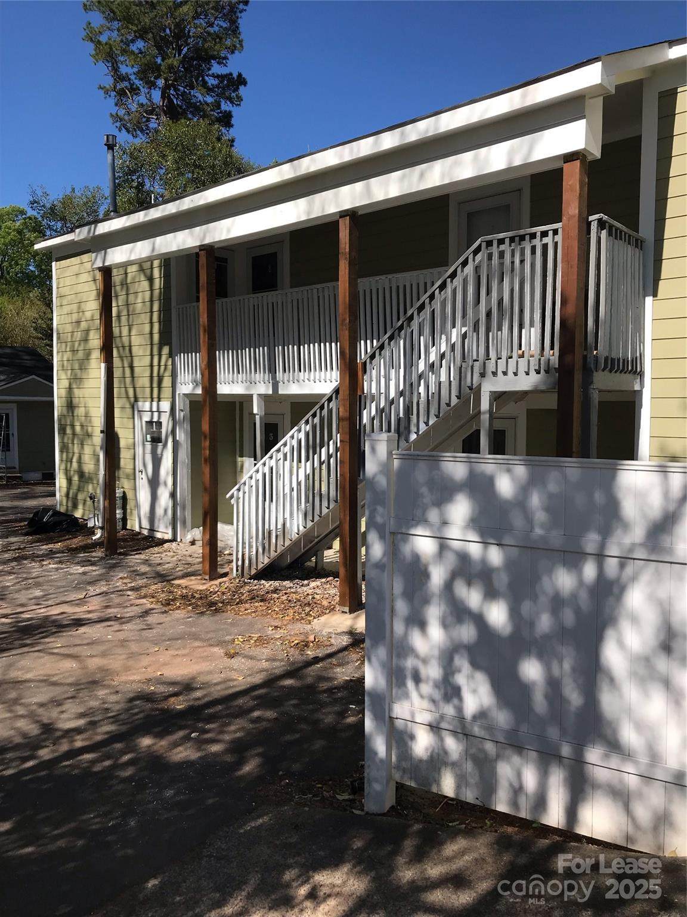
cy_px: 458
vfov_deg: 63.4
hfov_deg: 49.7
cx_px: 344
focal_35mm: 28
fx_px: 741
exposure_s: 1/2660
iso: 20
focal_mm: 3.99
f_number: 1.8
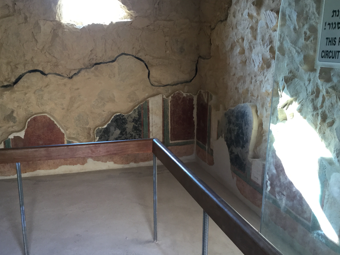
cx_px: 147
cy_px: 139
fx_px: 354
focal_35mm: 36
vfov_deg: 39.6
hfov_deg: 51.2
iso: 40
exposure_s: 1/33
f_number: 2.4
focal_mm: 3.3
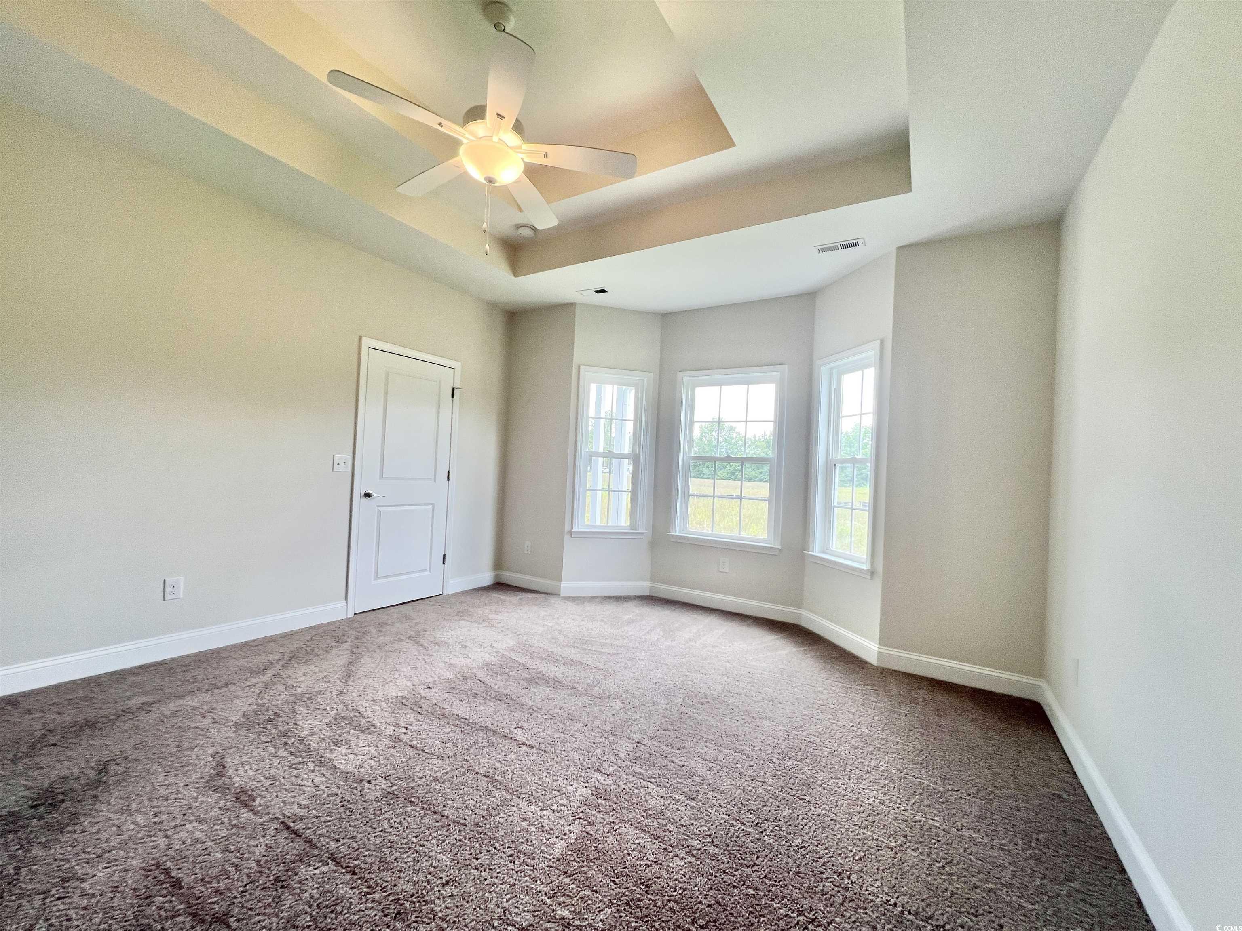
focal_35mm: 13
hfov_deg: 106.2
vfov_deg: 89.9
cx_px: 621
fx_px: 466
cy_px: 466
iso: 50
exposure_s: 1/120
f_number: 1.8
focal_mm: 1.57
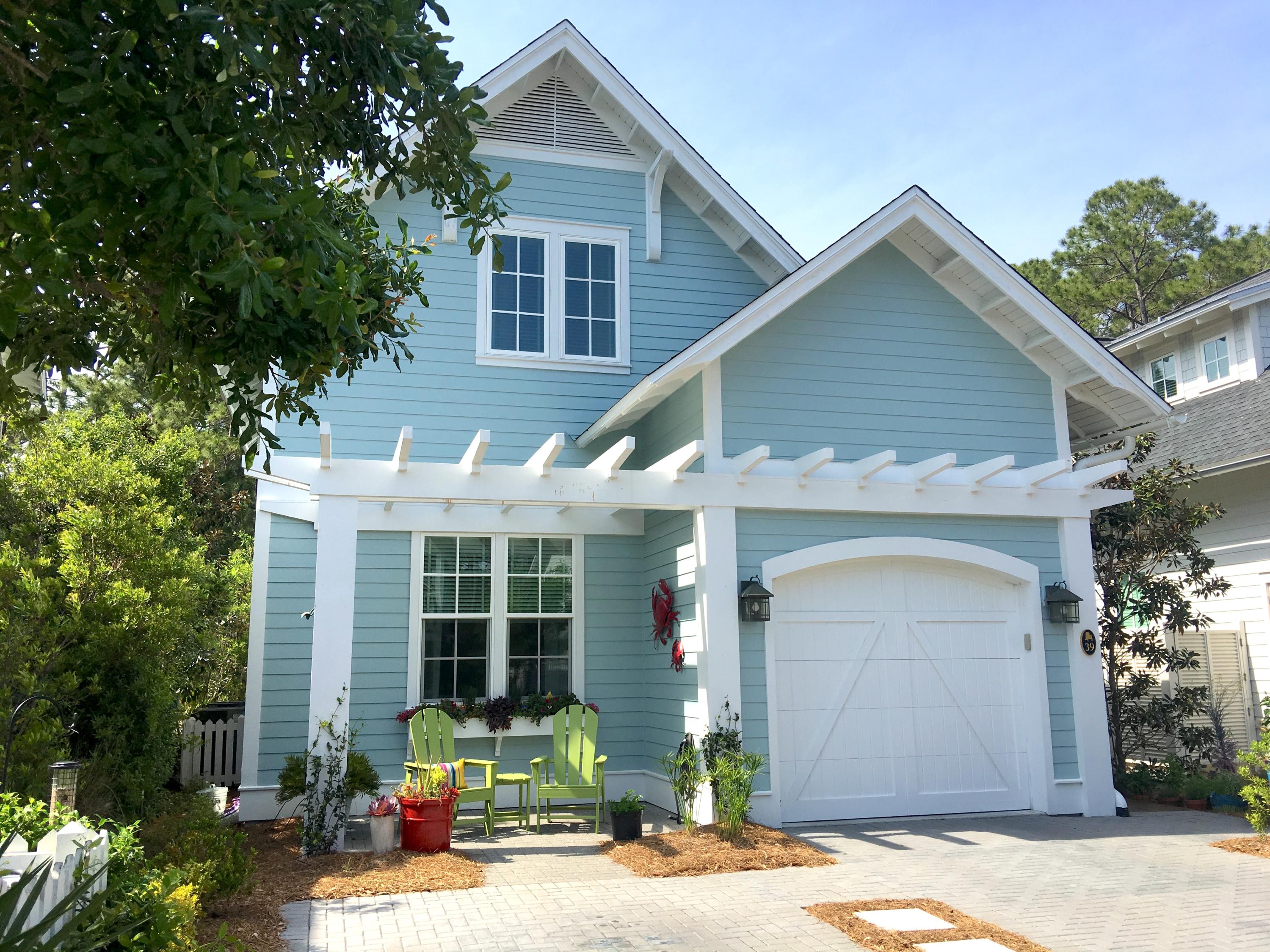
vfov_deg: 48.2
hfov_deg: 61.7
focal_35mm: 29
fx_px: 1064
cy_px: 476
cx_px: 635
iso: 25
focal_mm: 4.15
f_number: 2.2
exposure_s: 1/1221
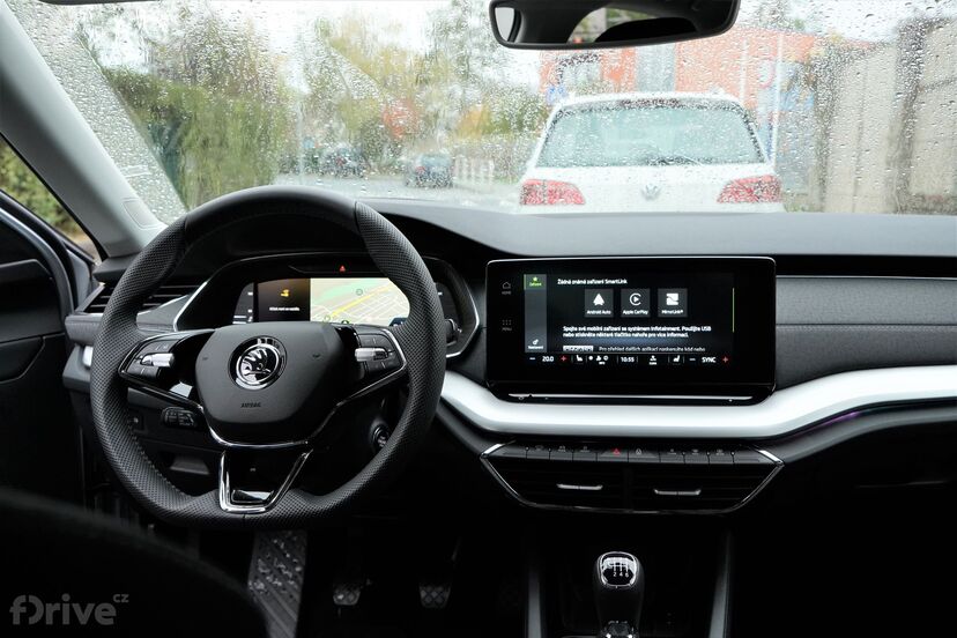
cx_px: 478
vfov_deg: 40.0
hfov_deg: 57.2
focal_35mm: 33
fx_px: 877
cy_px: 319
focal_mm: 33
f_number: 7.1
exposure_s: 1/250
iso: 2500
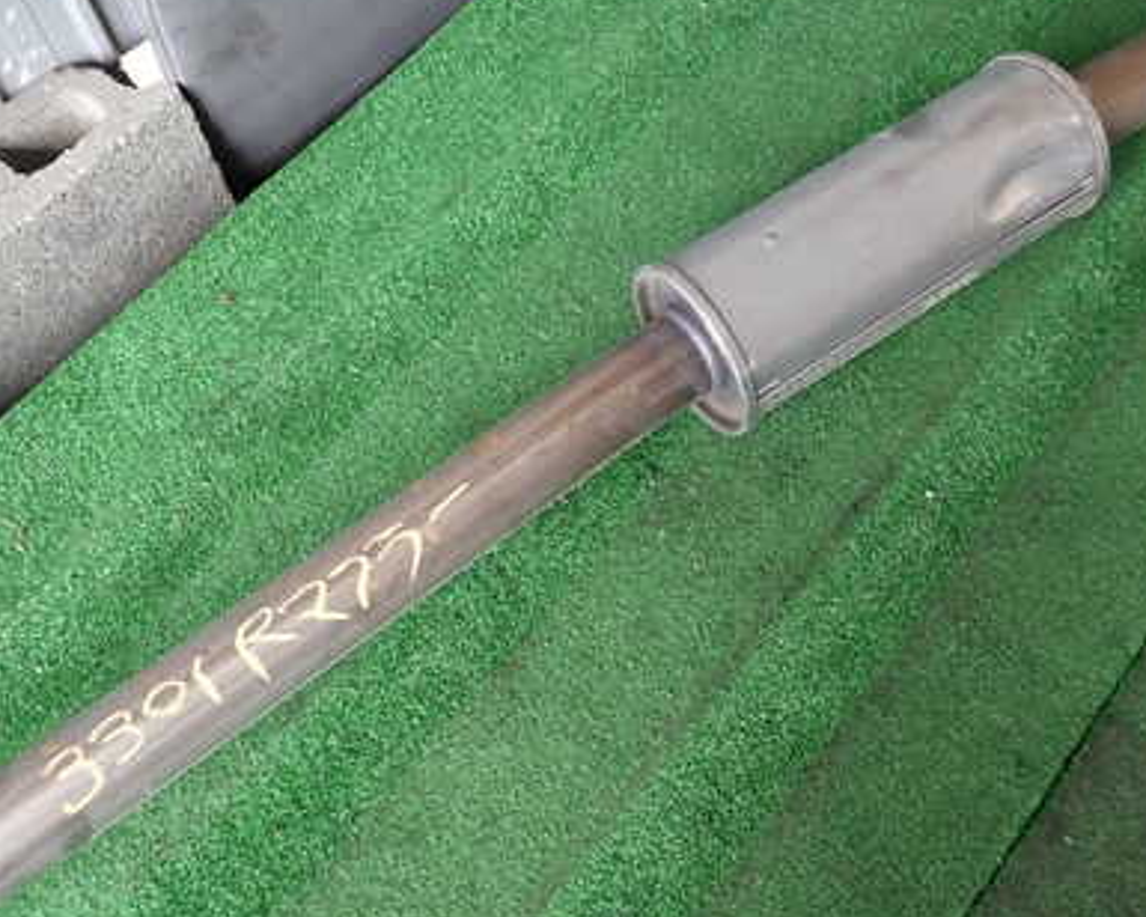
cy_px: 411
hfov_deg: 47.8
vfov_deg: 39.1
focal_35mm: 38
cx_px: 652
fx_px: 1289
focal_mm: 4.5
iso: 200
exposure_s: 1/50
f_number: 2
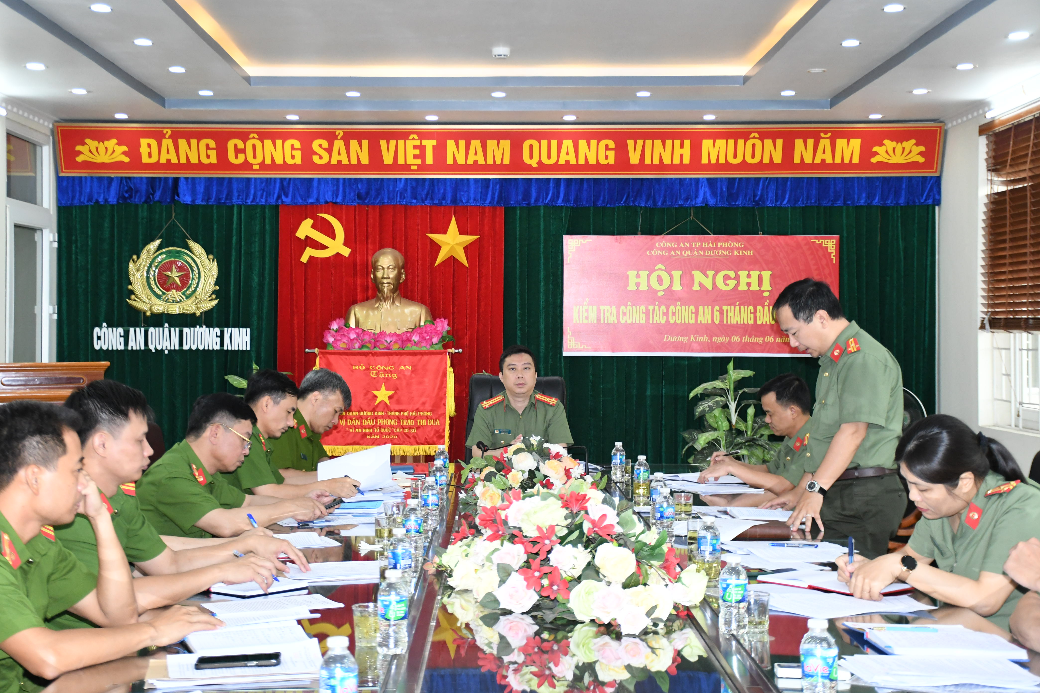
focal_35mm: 60
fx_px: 1733
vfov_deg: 22.6
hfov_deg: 33.4
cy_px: 346
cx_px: 520
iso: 2000
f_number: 4.5
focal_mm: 40
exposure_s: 1/200
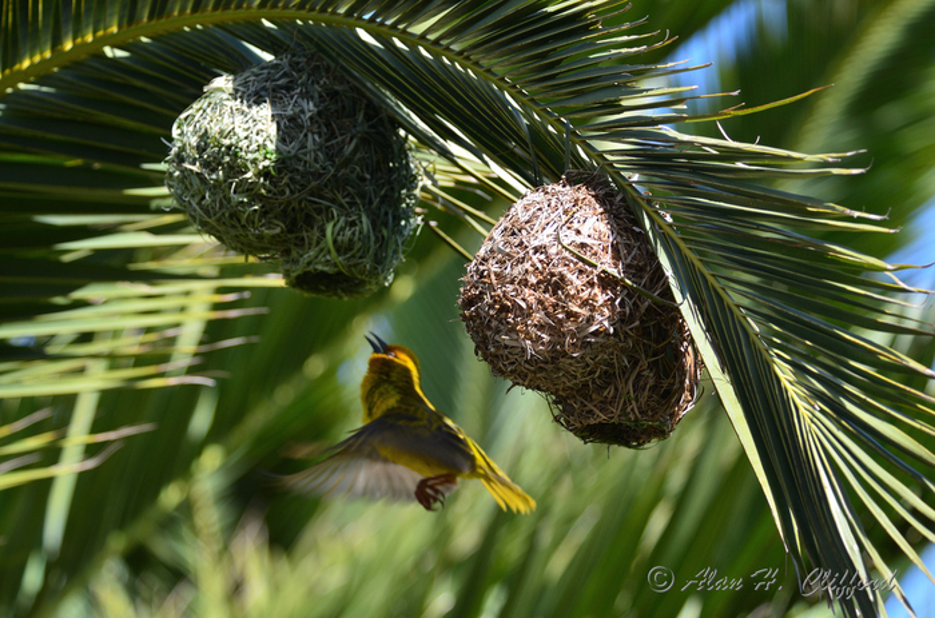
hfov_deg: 9.2
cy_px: 309
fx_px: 5829
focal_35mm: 225
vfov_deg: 6.1
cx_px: 468
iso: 200
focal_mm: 150
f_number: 5
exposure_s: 1/400
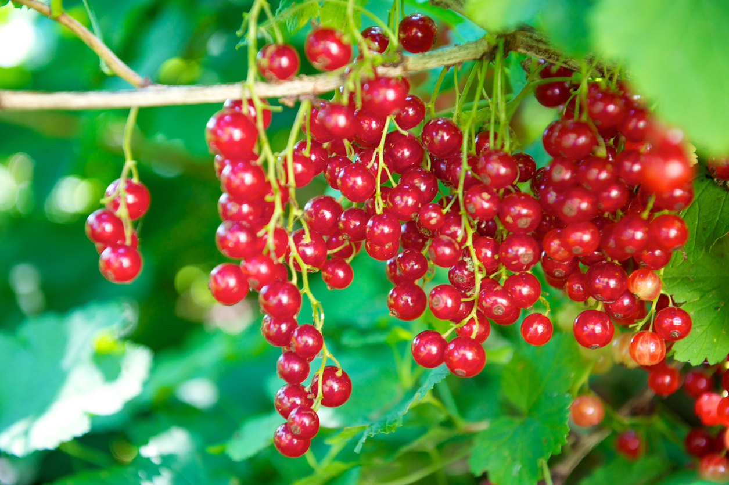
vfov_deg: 19.4
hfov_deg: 28.9
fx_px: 1417
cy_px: 242
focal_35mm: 70
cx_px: 364
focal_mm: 70
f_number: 4.5
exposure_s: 1/80
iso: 800
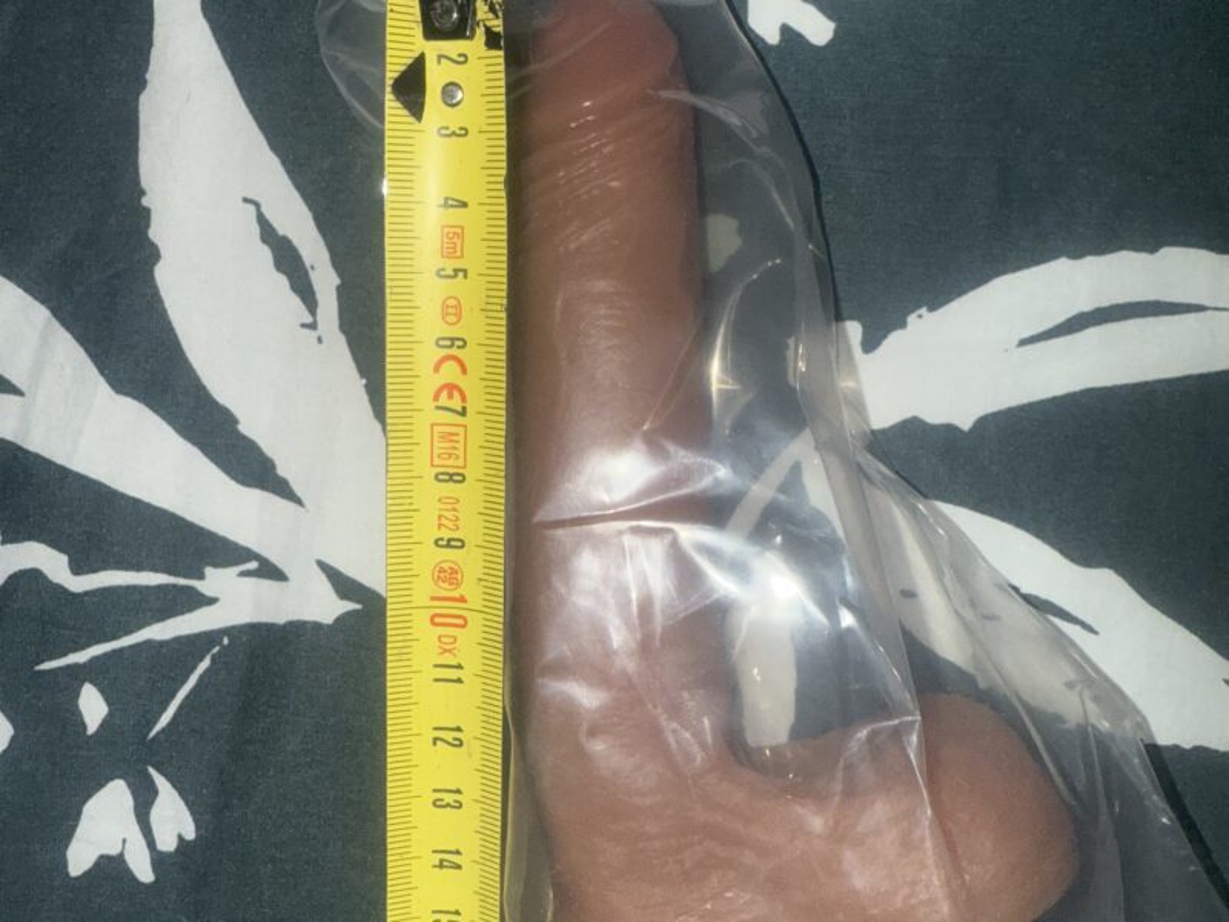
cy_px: 461
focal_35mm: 24
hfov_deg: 71.6
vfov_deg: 56.8
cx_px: 614
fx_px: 852
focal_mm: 2.22
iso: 32
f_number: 2.2
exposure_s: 1/122
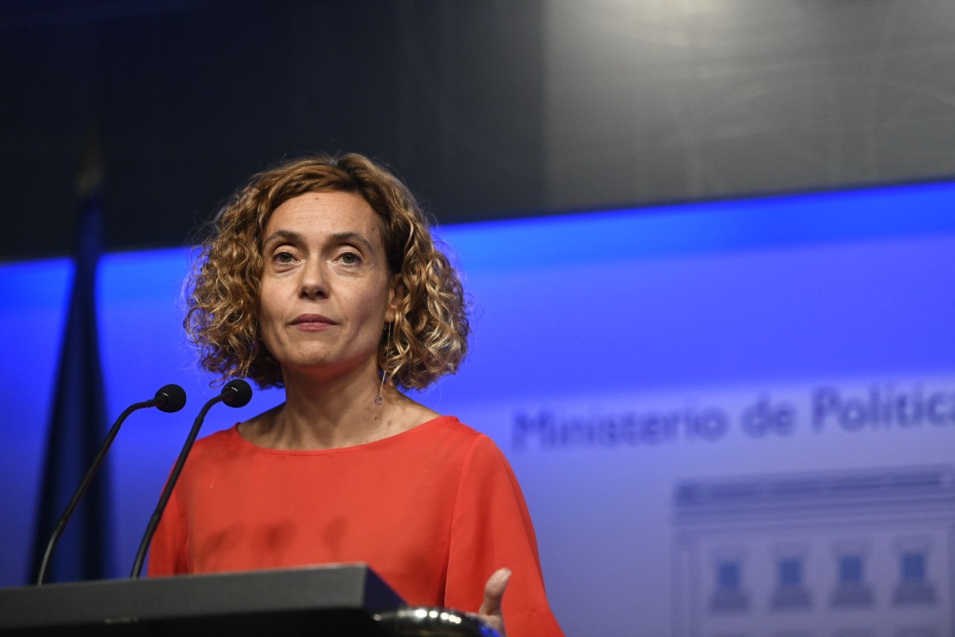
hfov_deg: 12.8
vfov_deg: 8.6
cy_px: 318
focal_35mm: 160
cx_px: 478
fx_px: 4244
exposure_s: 1/800
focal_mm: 160
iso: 2500
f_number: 3.2
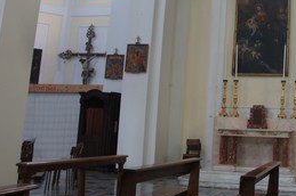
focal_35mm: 48
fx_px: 394
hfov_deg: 38.6
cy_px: 56
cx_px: 261
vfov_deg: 27.7
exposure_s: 1/30
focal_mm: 18
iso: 400
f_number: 3.5
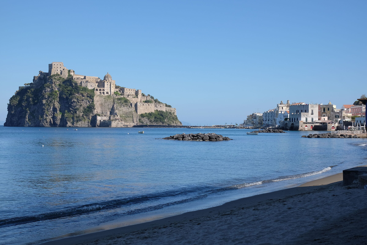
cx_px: 184
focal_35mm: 50
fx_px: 510
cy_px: 122
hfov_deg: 39.6
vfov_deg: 27.0
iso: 200
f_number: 9
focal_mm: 33
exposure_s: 1/180
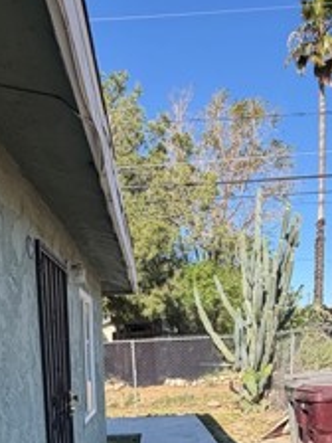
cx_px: 117
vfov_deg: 40.6
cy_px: 449
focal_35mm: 40
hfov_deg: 35.7
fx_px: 512
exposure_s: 1/502
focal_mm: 2.22
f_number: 2.2
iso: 40
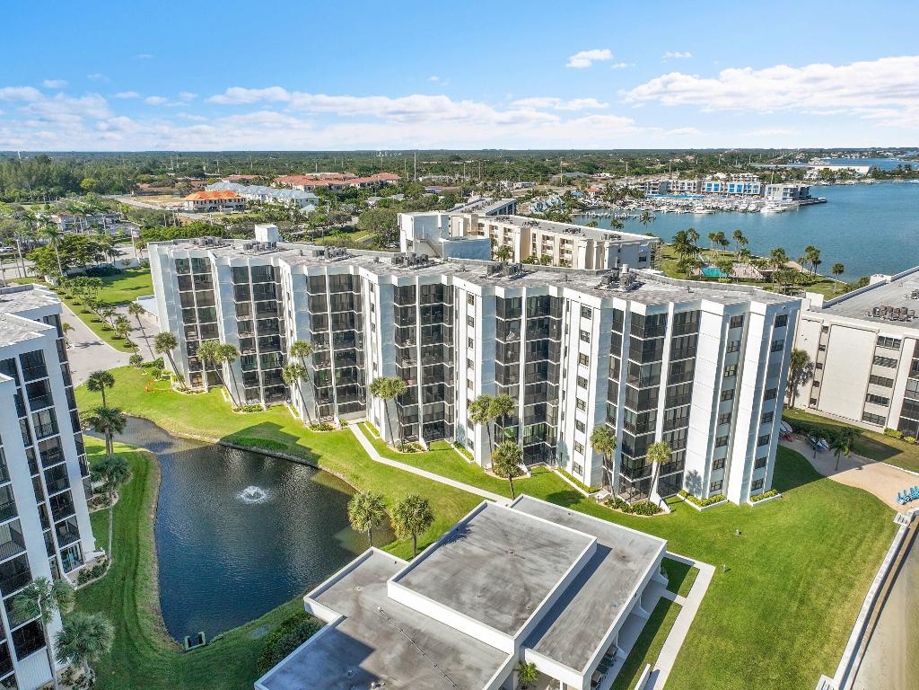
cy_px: 345
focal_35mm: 24
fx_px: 637
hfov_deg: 71.6
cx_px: 460
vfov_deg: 56.8
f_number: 2.8
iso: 130
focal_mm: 12.29
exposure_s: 1/3200
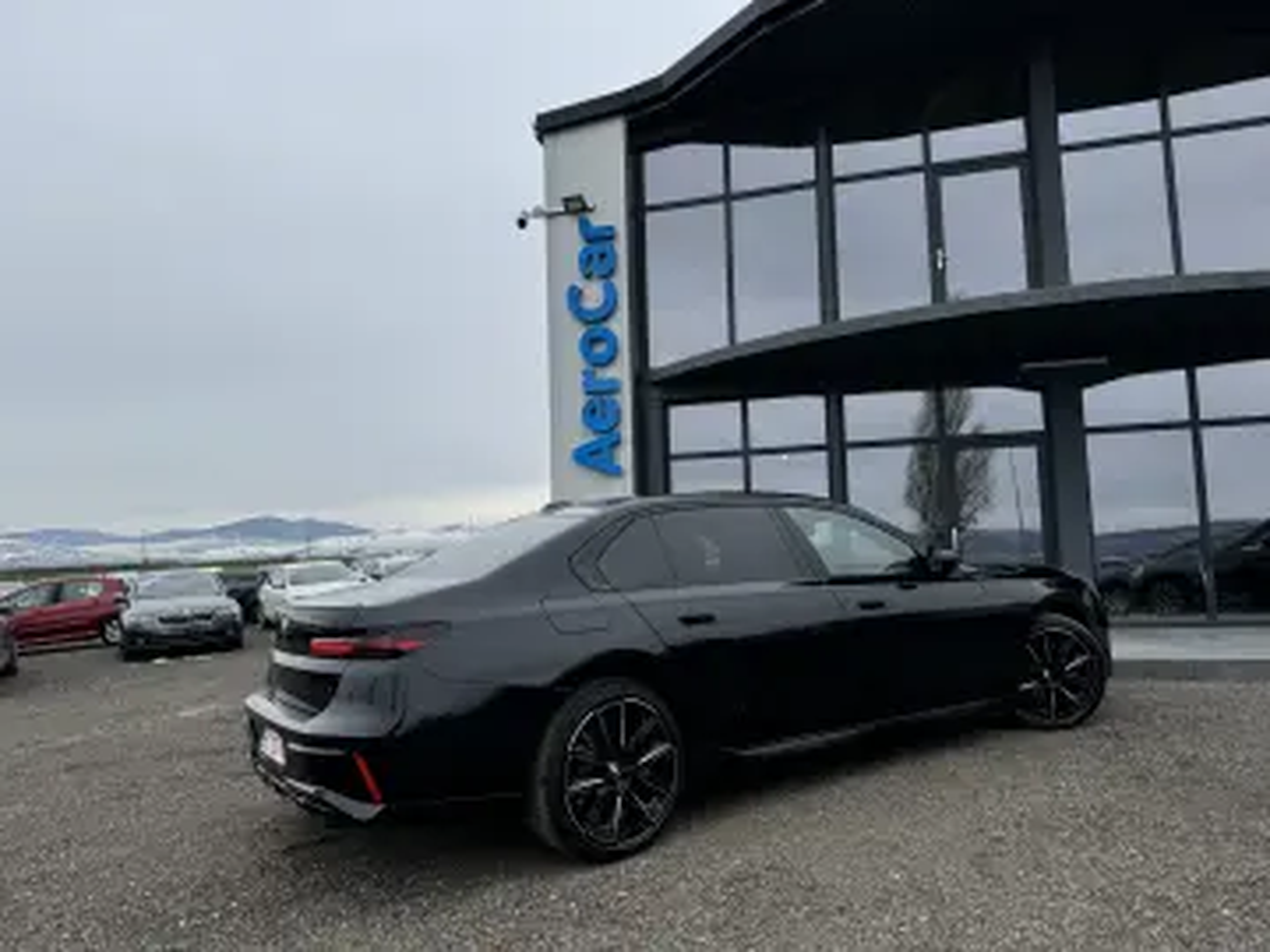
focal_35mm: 24
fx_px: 881
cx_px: 635
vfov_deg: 56.8
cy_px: 476
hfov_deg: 71.6
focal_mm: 6.76
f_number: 1.78
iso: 80
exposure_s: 1/1172
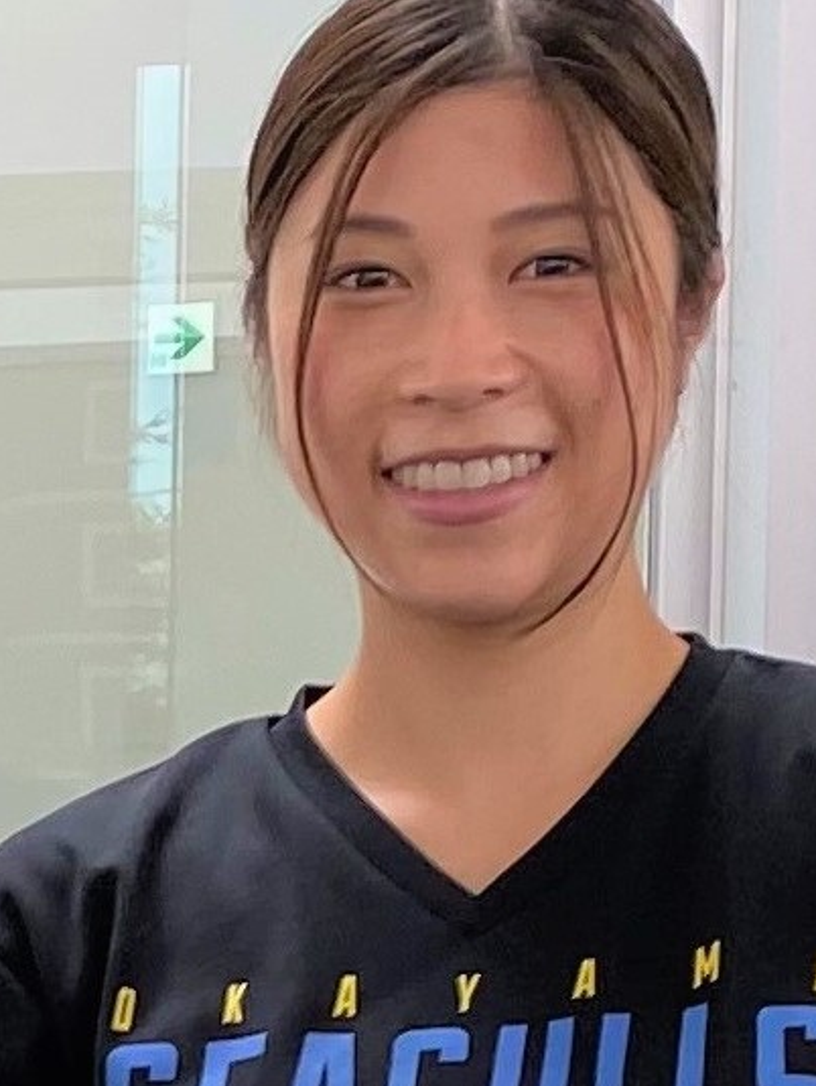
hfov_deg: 38.6
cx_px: 473
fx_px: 1162
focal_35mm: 37
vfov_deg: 50.0
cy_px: 607
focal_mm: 4.25
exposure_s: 1/122
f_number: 1.8
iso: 32
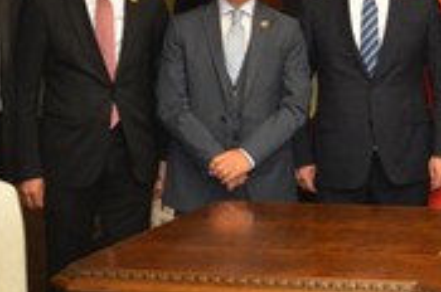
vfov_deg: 10.6
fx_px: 1541
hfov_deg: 15.7
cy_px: -103
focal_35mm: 126
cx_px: 522
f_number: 3.8
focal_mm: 22
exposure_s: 1/60
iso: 450
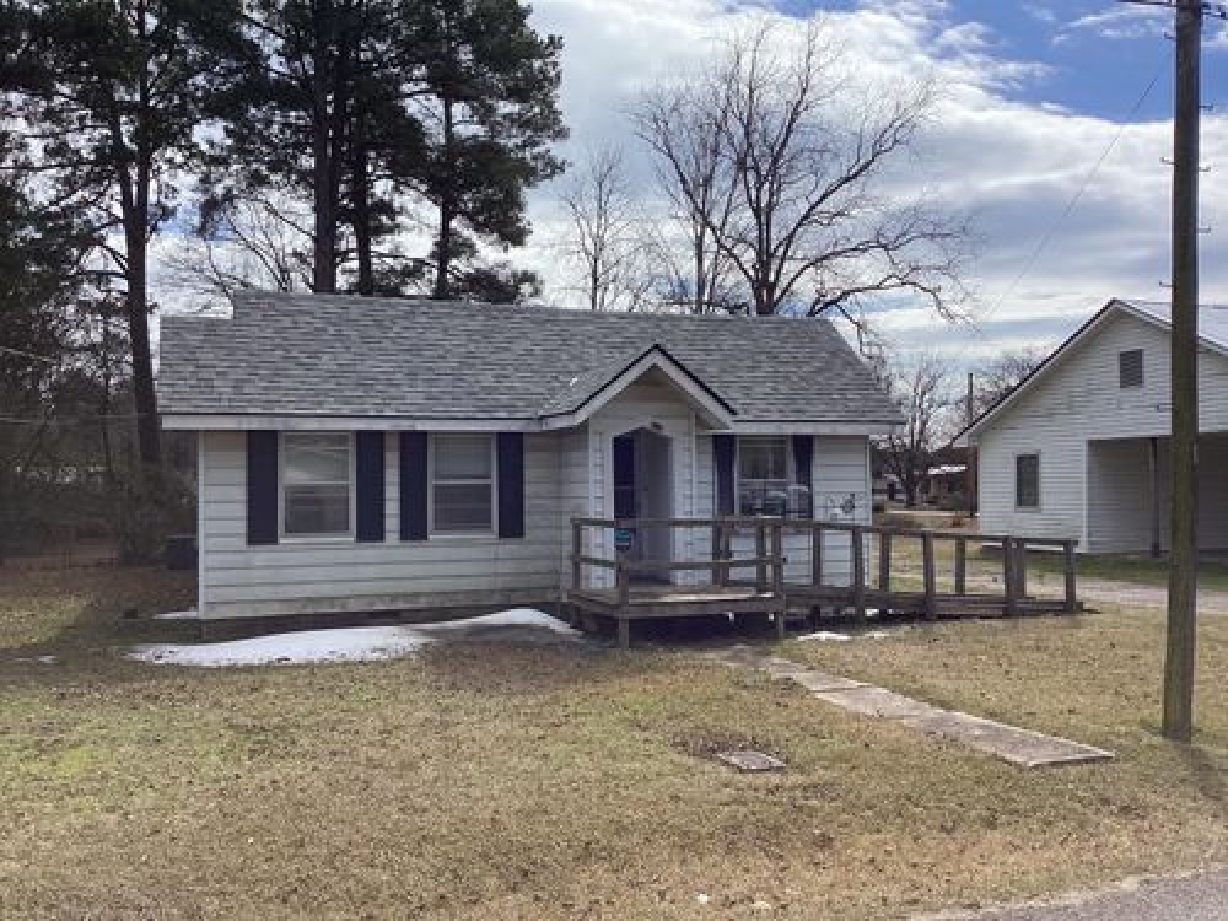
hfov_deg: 58.4
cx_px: 614
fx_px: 1100
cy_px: 460
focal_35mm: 31
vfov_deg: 45.4
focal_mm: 3.3
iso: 25
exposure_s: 1/2262
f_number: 2.4
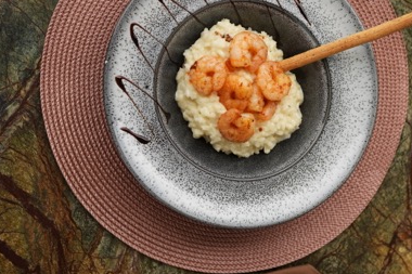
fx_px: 675
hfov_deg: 33.8
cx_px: 255
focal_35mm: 59
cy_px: 161
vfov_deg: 22.9
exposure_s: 1/1000
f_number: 2.8
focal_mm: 35
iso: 200
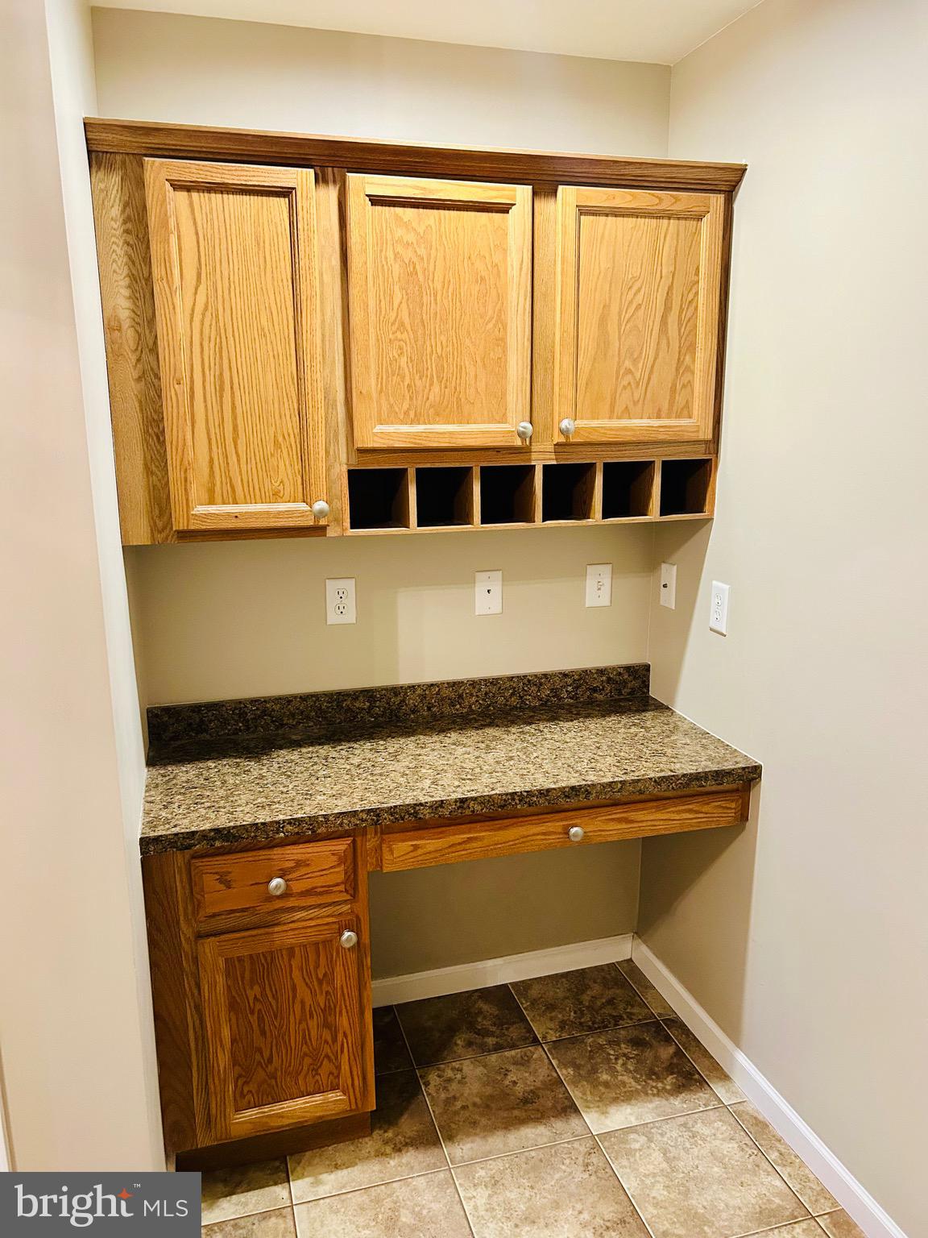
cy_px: 619
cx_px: 464
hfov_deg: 53.1
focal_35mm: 26
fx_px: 929
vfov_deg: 67.3
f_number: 1.5
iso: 320
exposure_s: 1/60
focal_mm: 5.7
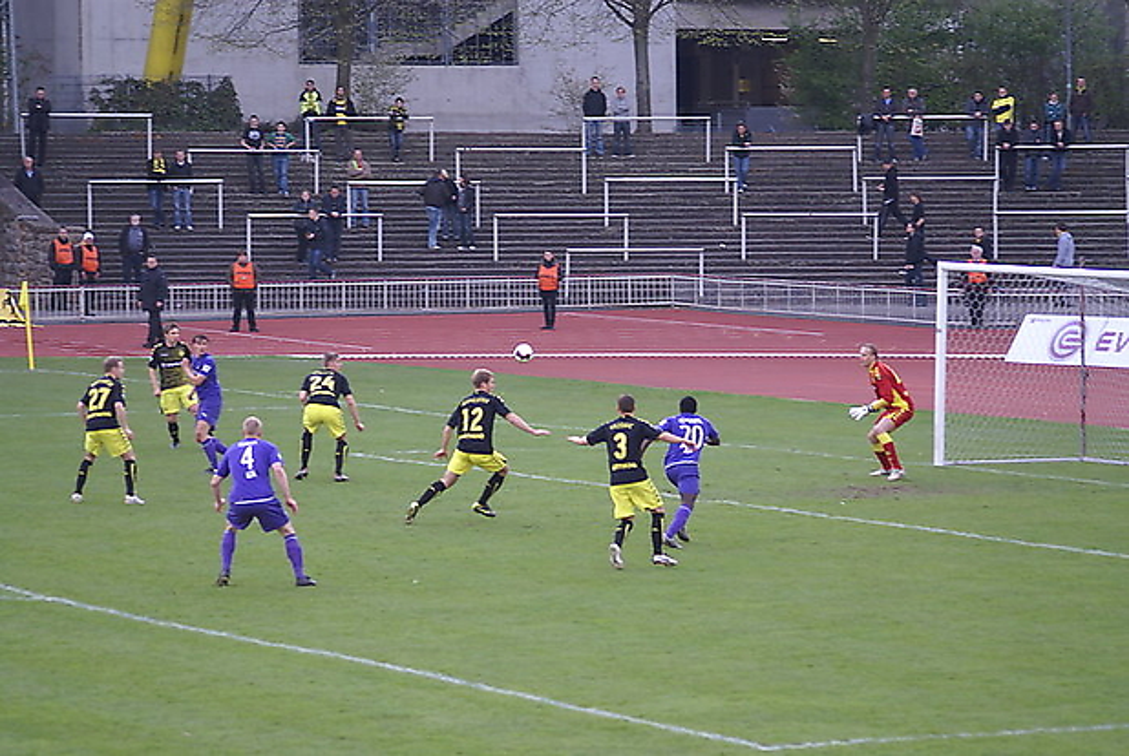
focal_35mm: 180
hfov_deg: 11.4
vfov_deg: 7.7
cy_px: 378
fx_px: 5653
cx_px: 564
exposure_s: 1/400
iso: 320
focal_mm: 120
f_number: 4
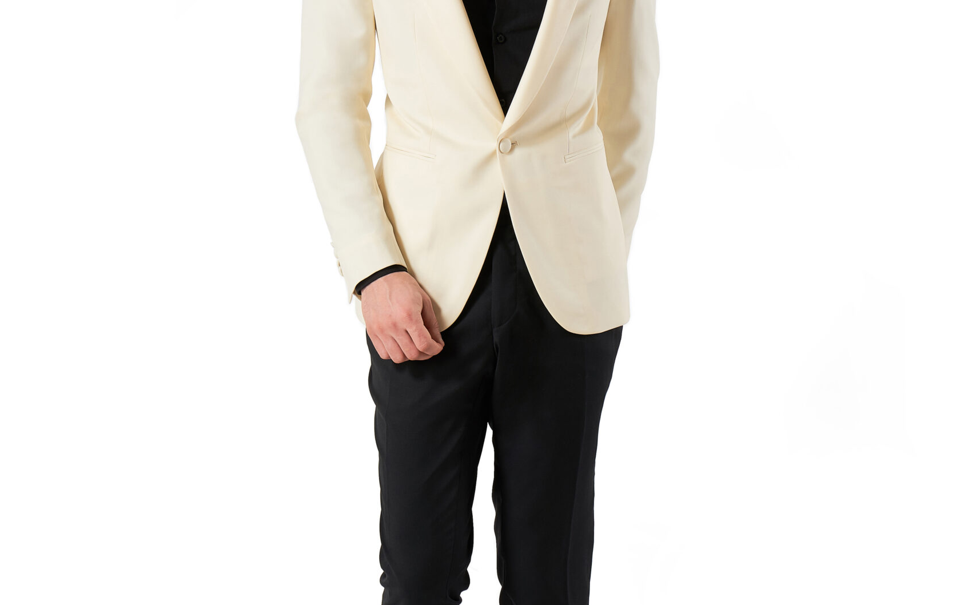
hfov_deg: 15.9
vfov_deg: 10.0
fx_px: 3456
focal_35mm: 131
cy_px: 284
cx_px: 485
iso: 100
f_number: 9.5
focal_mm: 85
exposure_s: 1/125
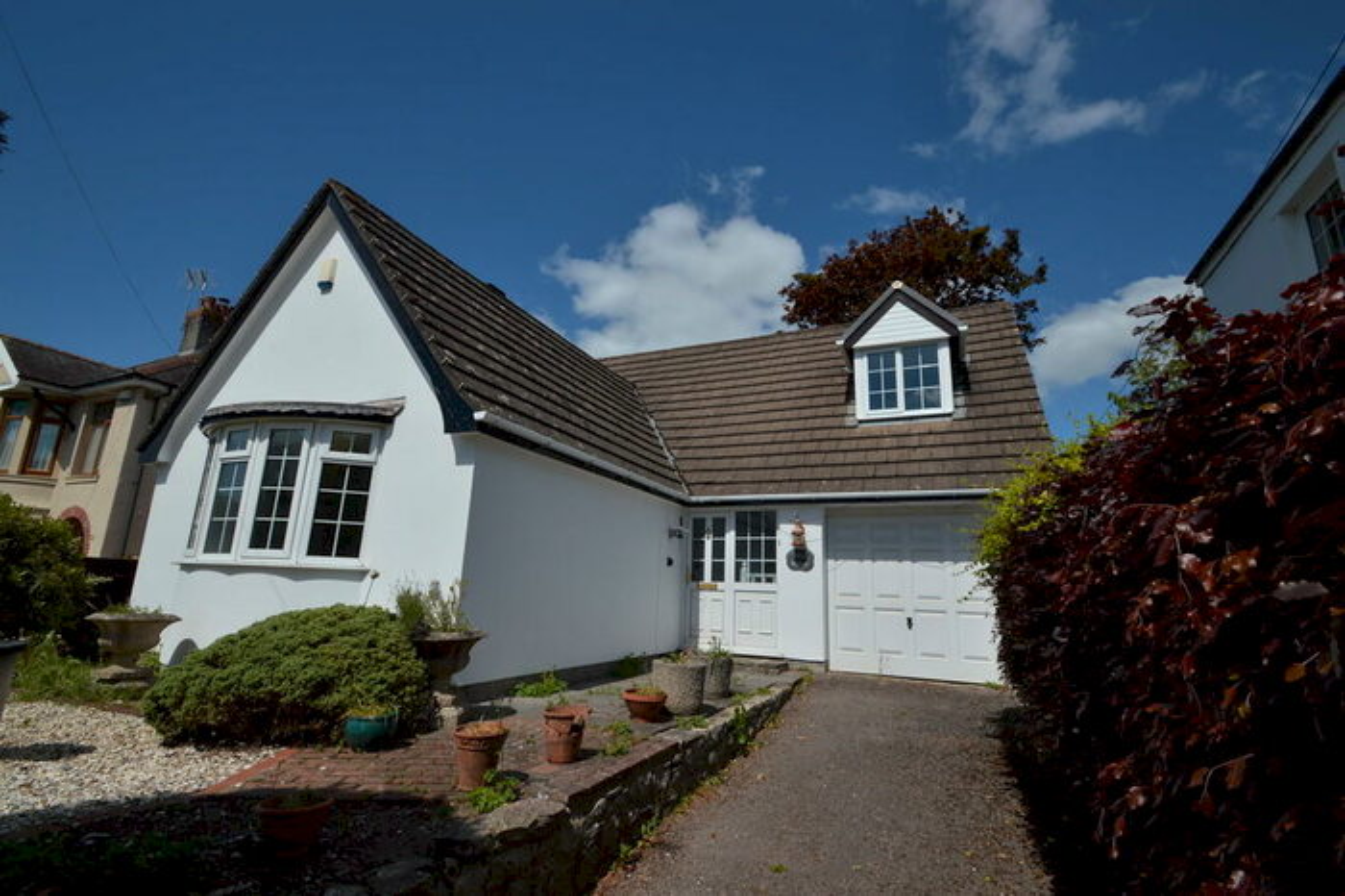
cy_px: 448
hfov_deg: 100.4
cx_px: 672
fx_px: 560
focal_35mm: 15
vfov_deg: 77.3
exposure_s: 1/400
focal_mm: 10
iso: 100
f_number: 9
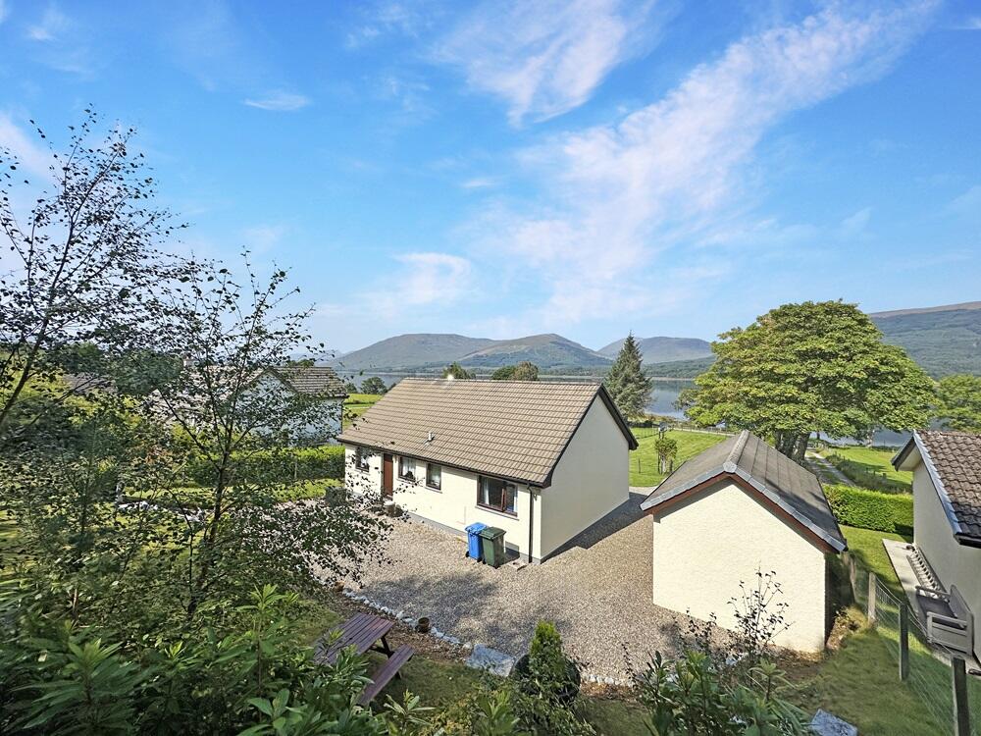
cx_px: 490
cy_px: 368
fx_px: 397
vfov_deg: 85.7
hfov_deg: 102.1
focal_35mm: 14
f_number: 2.2
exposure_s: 1/3401
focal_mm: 2.22
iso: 50
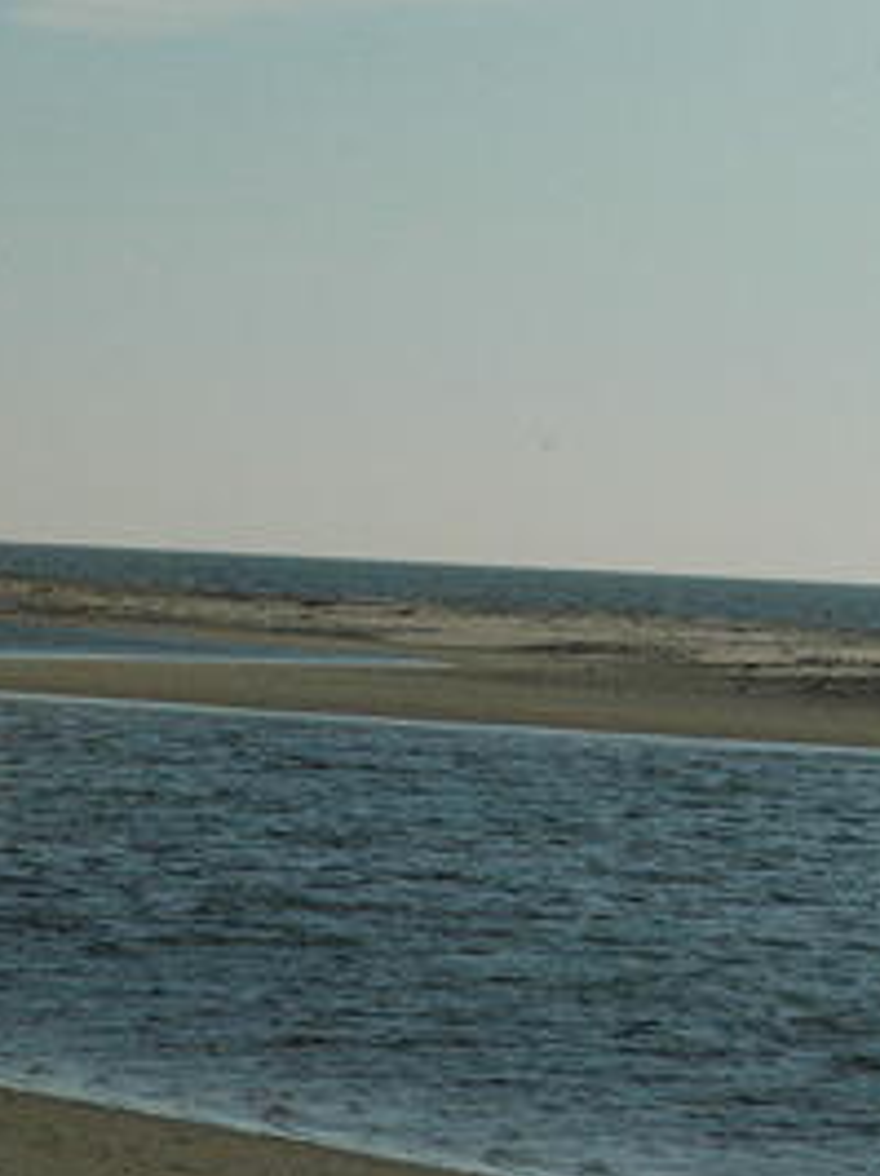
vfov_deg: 8.1
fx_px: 8250
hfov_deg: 6.1
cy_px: 329
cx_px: 1221
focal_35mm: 243
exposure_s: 1/1250
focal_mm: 70
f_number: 18
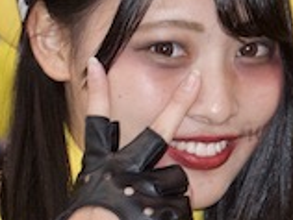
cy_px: 260
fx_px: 2679
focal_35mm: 316
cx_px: 512
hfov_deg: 6.1
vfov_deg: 4.7
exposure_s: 1/100
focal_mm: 35
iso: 800
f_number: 2.5
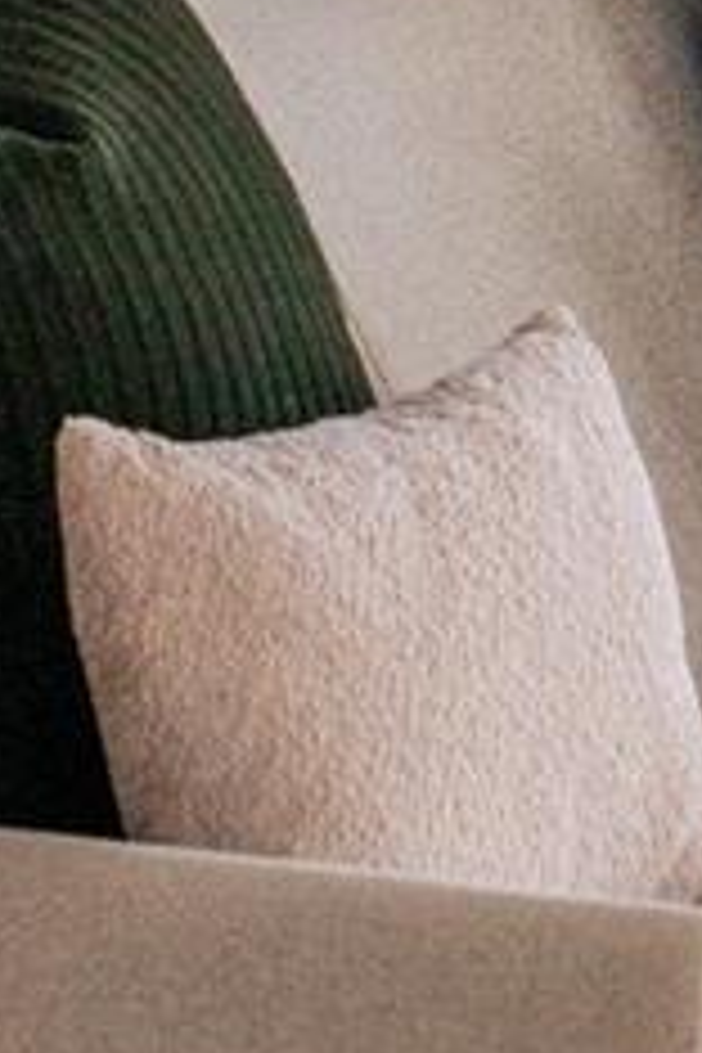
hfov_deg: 3.6
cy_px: -810
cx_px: 1044
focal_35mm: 384
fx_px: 11231
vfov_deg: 5.3
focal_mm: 50
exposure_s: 1/1600
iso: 500
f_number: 4
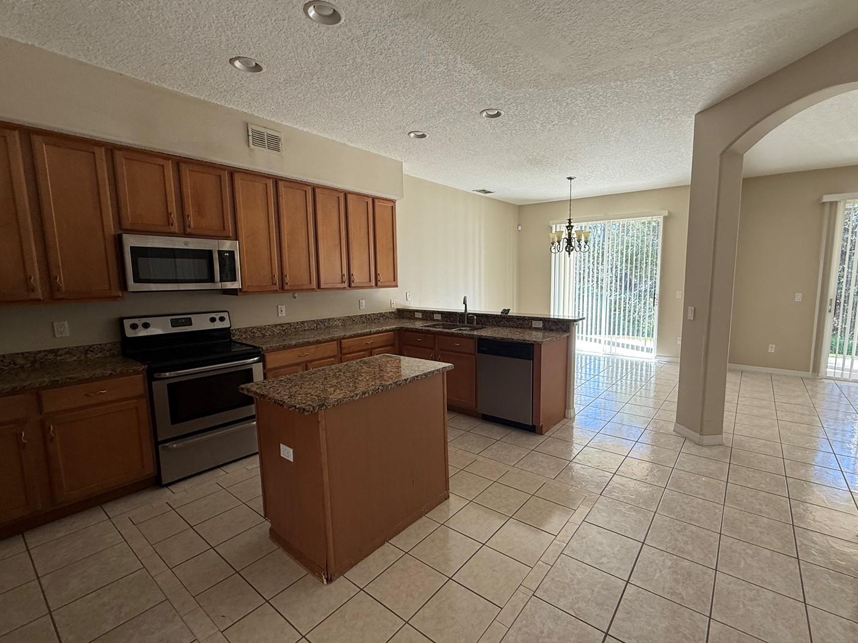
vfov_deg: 78.1
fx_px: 397
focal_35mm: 16
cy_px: 323
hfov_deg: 94.3
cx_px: 466
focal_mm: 2.22
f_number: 2.2
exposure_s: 1/99
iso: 80
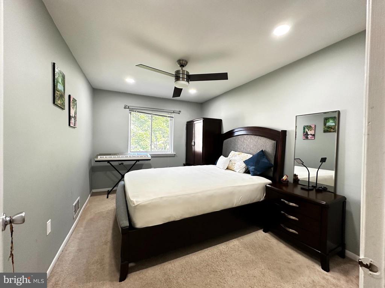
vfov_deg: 85.7
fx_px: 156
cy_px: 144
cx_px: 192
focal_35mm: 14
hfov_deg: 102.1
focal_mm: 2.22
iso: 250
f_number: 2.2
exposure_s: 1/60
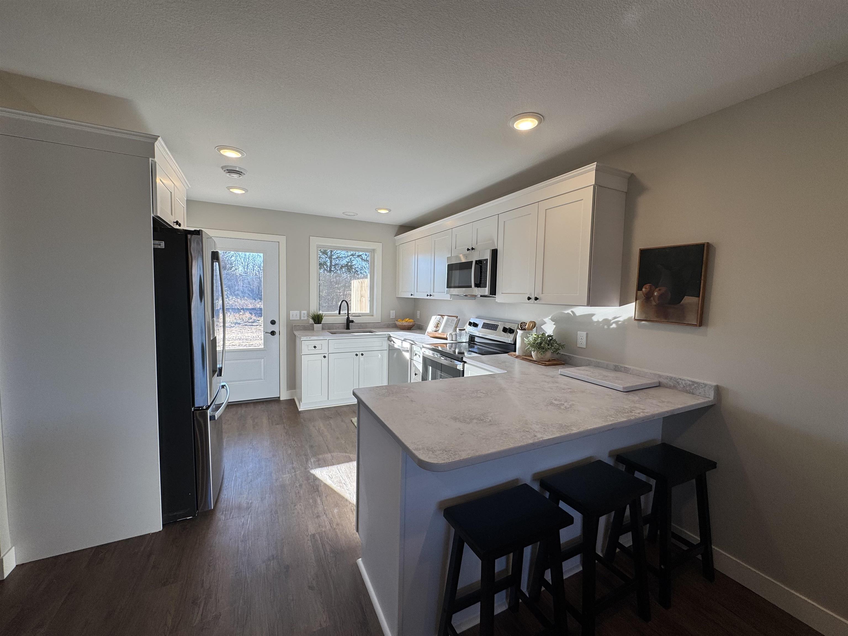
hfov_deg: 102.1
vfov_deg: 85.7
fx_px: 343
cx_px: 424
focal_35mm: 14
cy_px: 318
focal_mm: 2.22
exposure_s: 1/178
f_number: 2.2
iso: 40
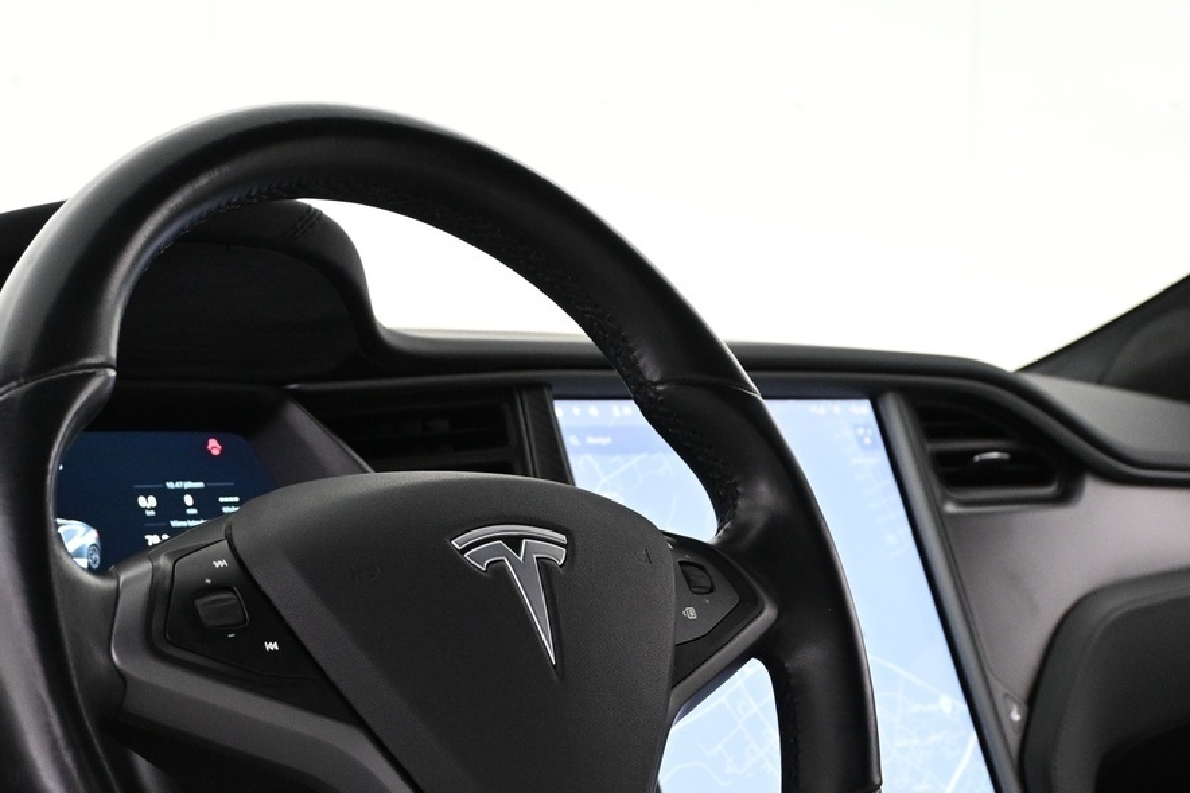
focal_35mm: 67
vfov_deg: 20.0
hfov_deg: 29.8
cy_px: 642
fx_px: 2227
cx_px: 463
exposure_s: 1/30
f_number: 4.2
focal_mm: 24.5
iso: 1600
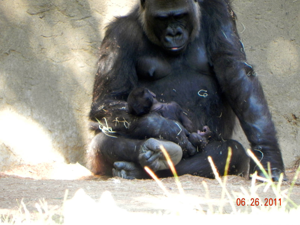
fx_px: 5893
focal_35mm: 680
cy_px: 113
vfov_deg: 2.2
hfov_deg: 2.9
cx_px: 150
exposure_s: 1/60
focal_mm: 120
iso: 288
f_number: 5
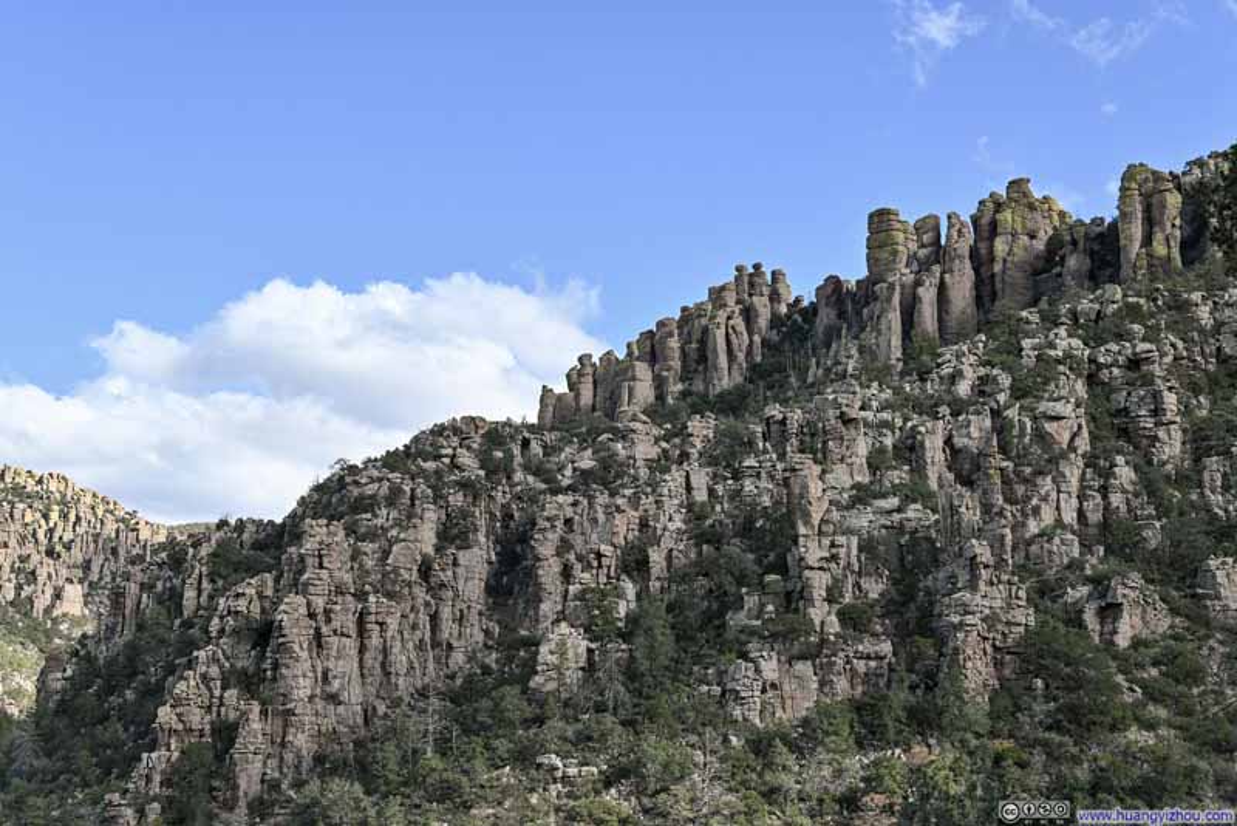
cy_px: 413
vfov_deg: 28.1
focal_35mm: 48
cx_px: 618
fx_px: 1650
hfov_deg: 41.1
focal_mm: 48
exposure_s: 1/640
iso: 100
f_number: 5
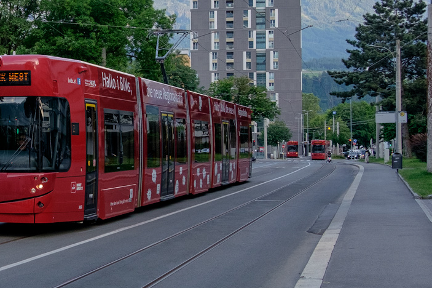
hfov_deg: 37.2
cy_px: 56
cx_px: 103
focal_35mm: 52
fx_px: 624
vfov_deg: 25.5
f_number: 3.6
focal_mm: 19.5
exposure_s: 1/500
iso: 800
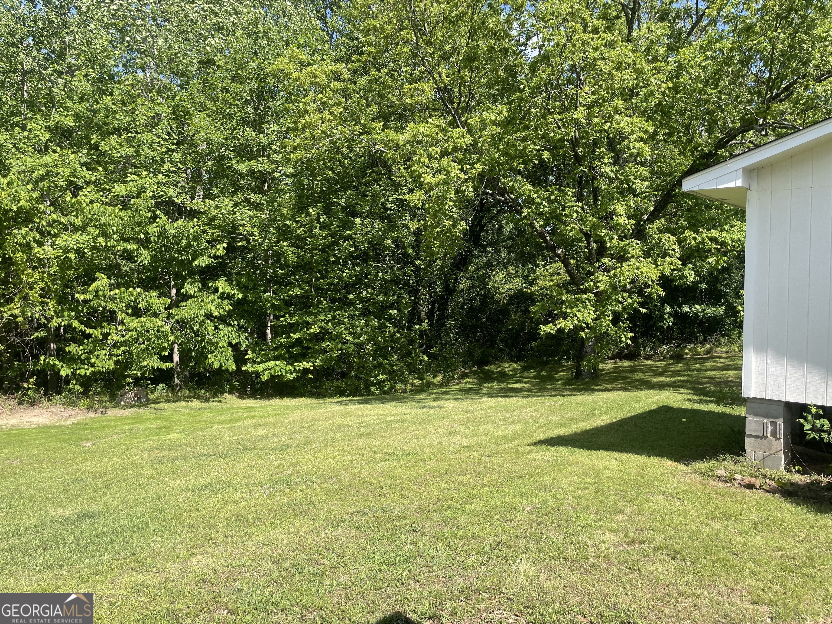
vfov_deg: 53.1
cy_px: 312
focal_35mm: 26
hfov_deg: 67.3
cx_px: 416
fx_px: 625
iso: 32
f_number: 1.6
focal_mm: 4.2
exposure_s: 1/1553
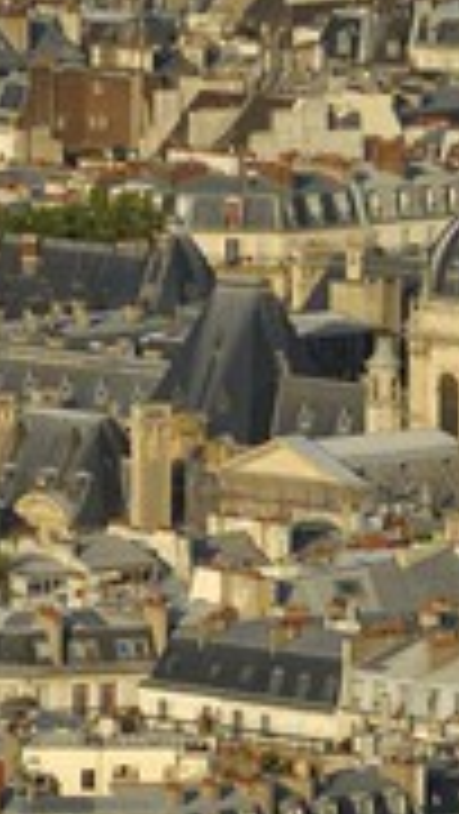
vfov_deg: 2.0
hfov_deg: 1.1
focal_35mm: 1098
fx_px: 23724
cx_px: 344
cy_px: 481
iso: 100
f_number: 5.6
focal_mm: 300
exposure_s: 1/800
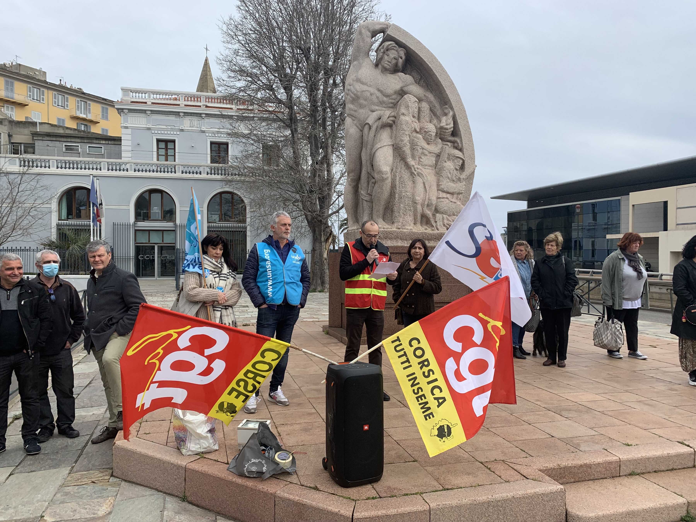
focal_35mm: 26
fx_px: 523
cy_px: 261
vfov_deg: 53.1
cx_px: 348
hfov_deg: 67.3
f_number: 1.8
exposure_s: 1/1163
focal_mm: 4.25
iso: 25
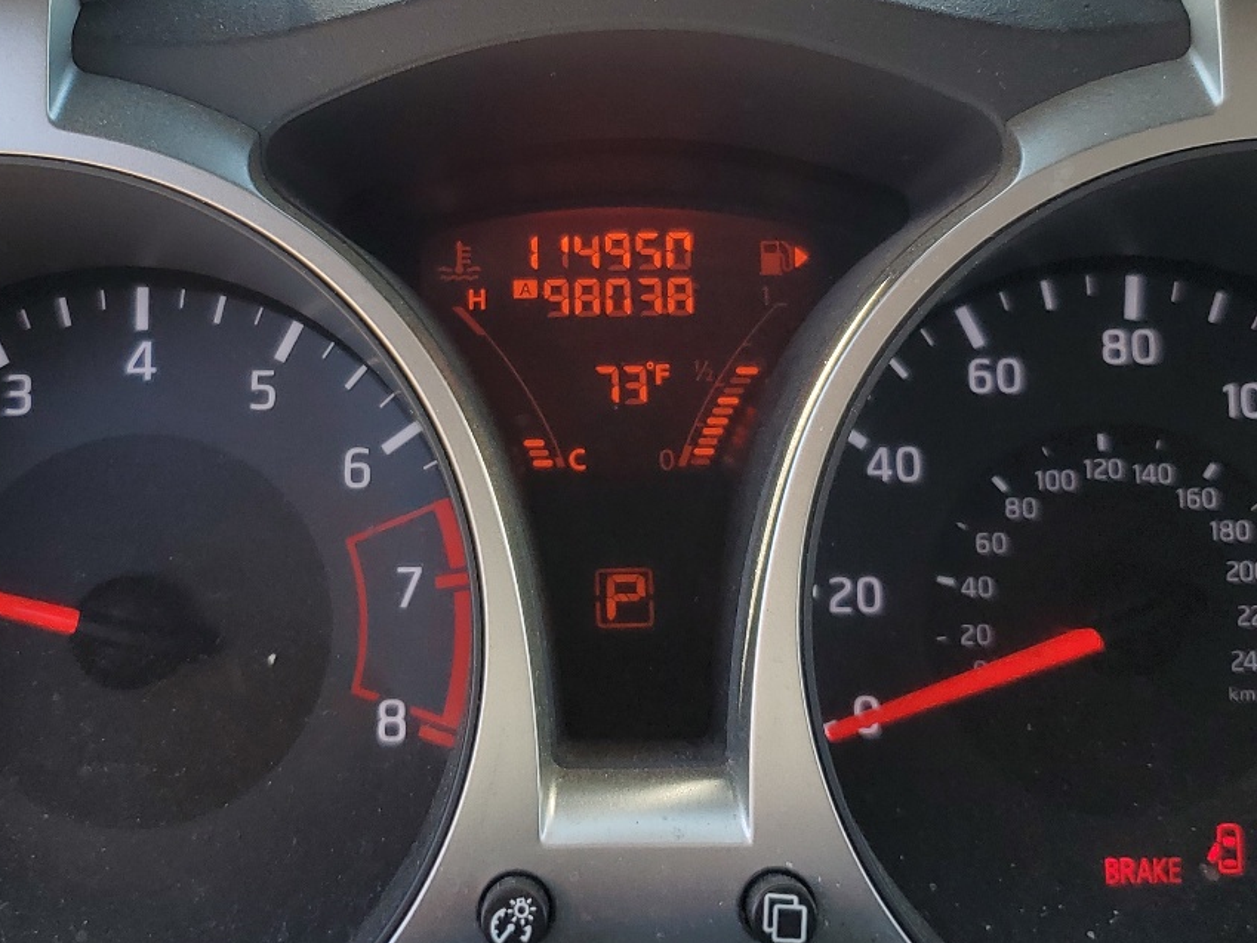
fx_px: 1780
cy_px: 264
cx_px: 570
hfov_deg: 38.9
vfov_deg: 29.3
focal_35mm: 49
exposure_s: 1/227
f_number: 1.5
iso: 50
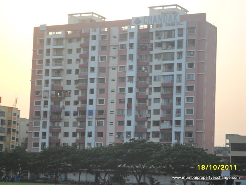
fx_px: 768
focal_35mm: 108
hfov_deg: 18.2
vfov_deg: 13.7
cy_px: 92
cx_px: 123
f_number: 5
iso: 100
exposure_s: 1/45
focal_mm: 19.6
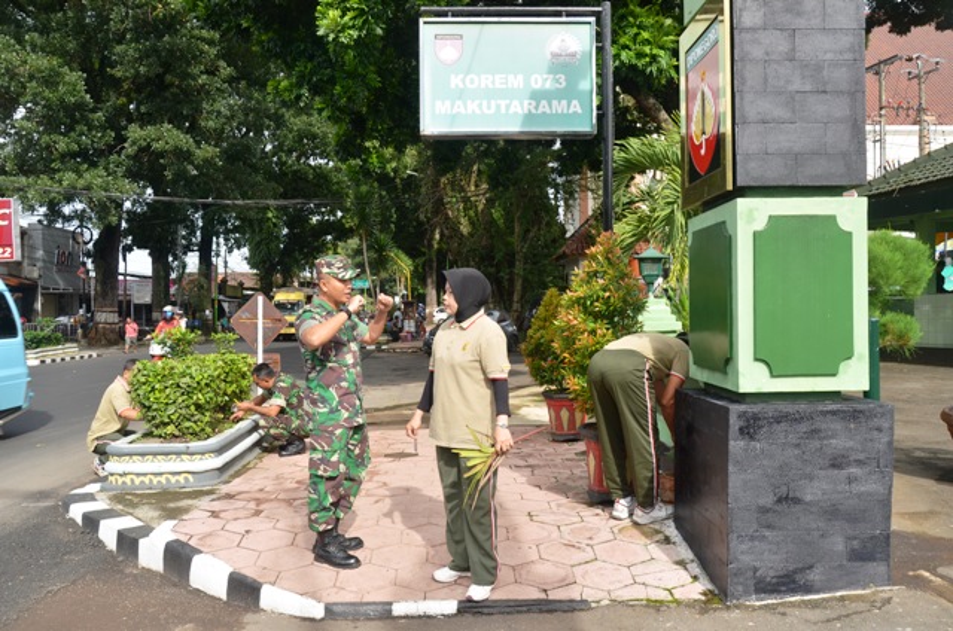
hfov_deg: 59.6
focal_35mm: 32
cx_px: 476
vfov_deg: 41.5
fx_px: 832
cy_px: 316
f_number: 8
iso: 100
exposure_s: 1/125
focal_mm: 21
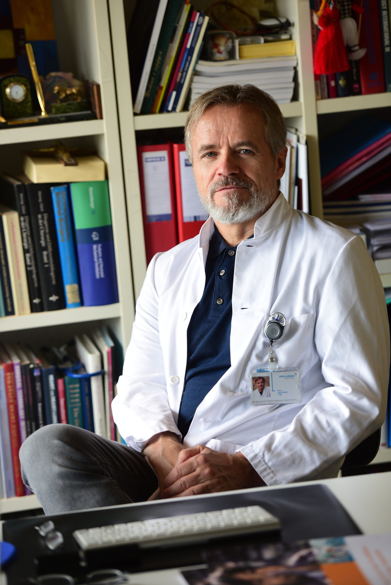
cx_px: 196
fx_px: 2034
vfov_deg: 16.4
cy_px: 292
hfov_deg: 11.0
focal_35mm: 125
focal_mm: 125
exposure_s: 1/200
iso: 640
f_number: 3.2
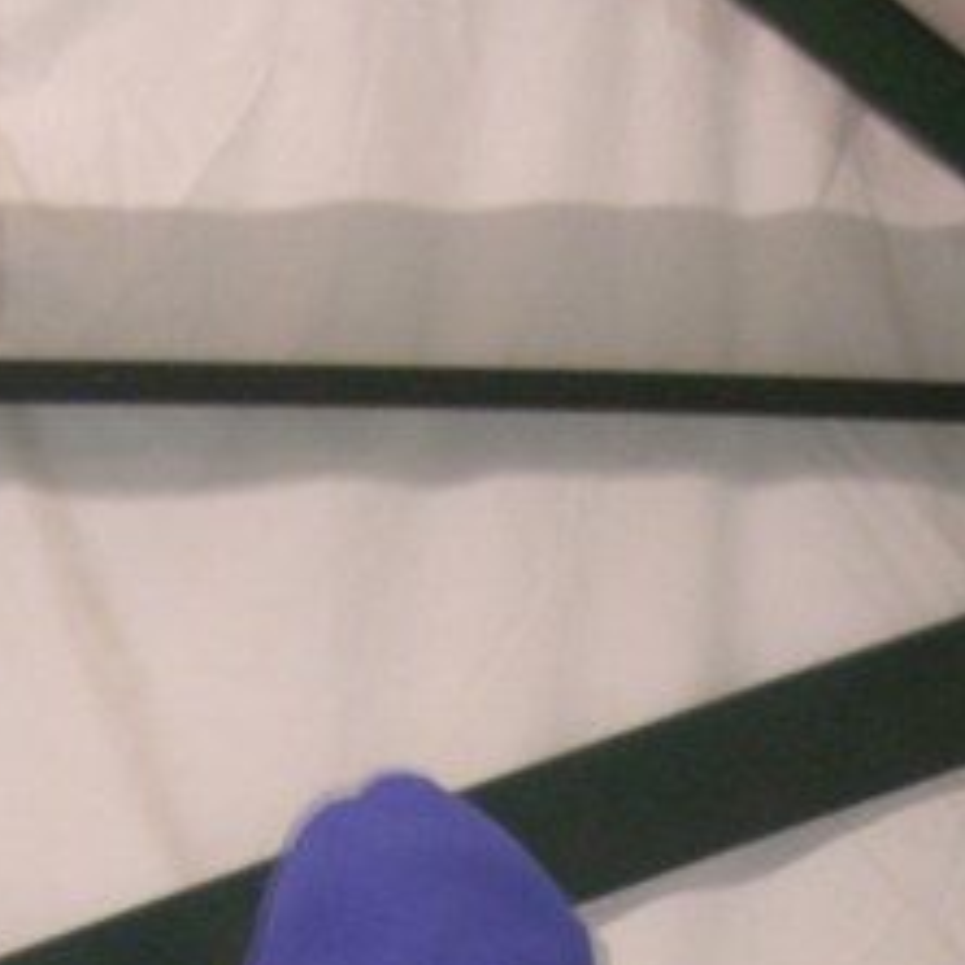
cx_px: 469
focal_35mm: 121
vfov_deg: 13.9
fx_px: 3816
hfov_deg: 14.4
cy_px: 1239
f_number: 2.8
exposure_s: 1/3
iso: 200
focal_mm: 7.8
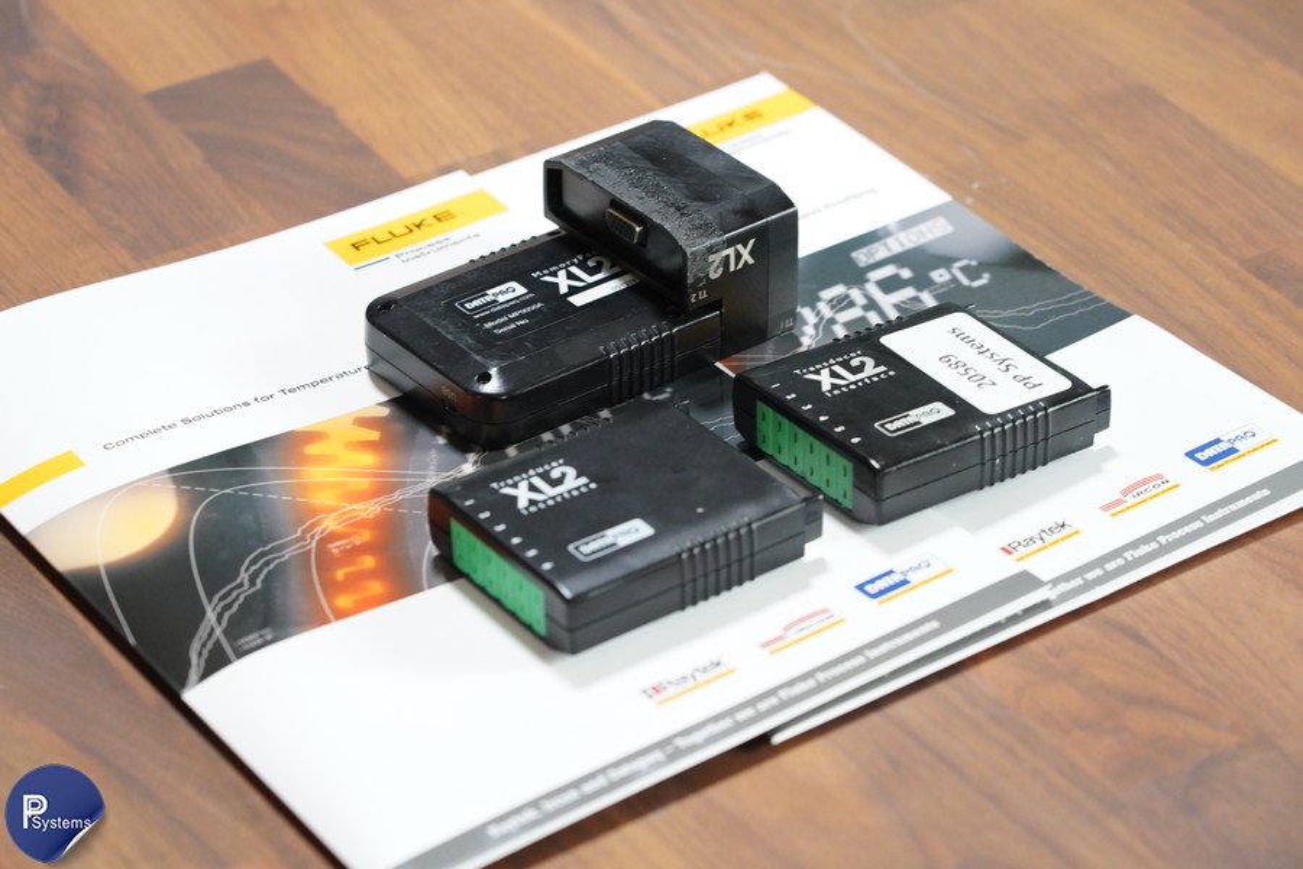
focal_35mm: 105
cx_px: 652
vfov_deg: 13.0
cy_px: 434
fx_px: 3800
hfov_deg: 19.5
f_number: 5.6
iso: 6400
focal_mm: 105
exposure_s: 1/125
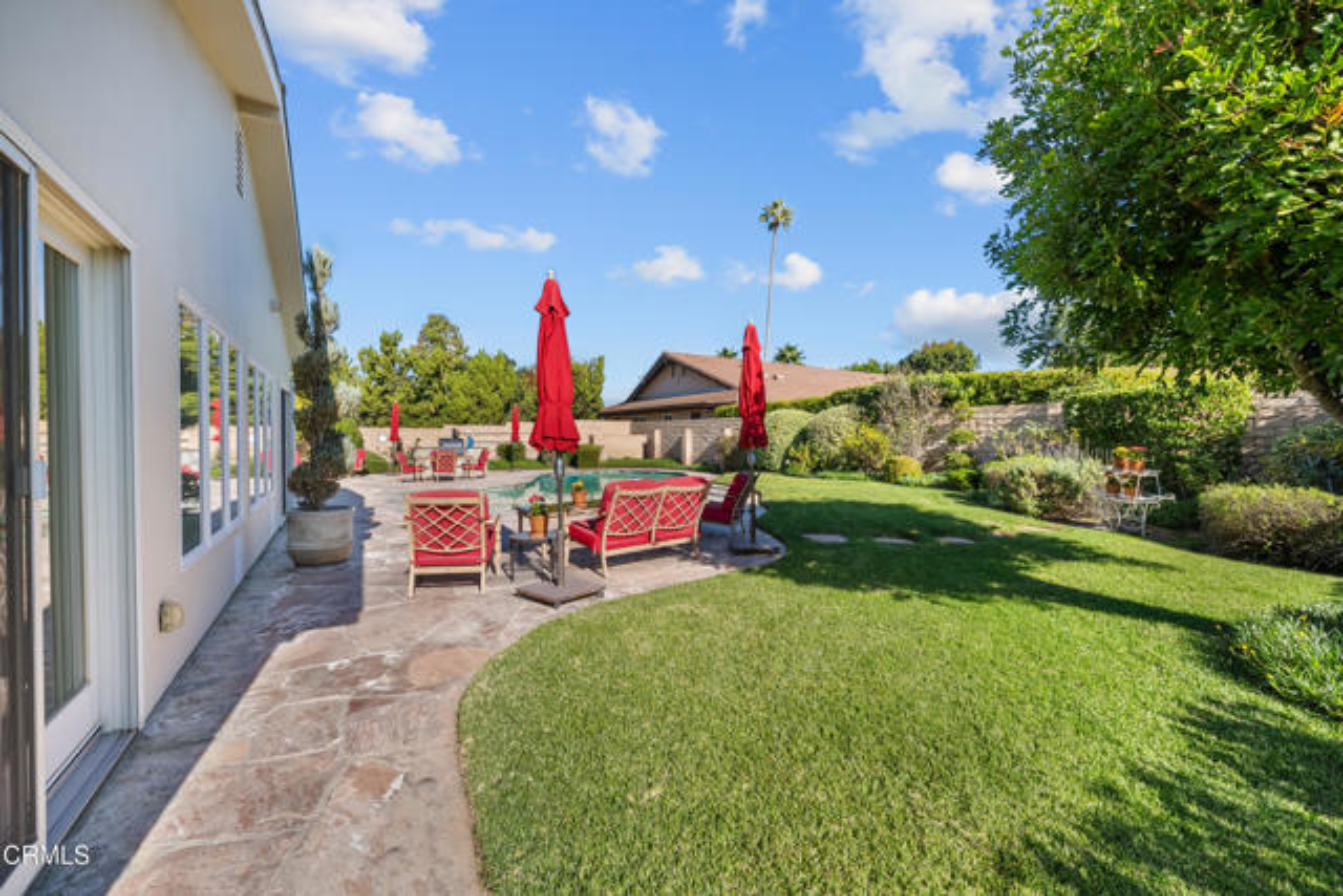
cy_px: 448
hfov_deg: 104.2
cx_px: 672
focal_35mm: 14
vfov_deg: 81.2
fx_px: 522
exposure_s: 1/320
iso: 125
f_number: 9
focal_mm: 14
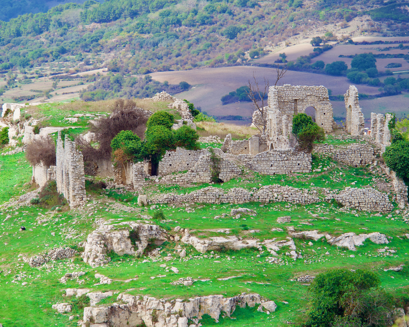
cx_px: 208
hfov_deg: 7.2
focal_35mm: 268
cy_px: 163
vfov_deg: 5.8
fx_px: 3244
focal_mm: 118
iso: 200
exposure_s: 1/500
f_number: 6.3
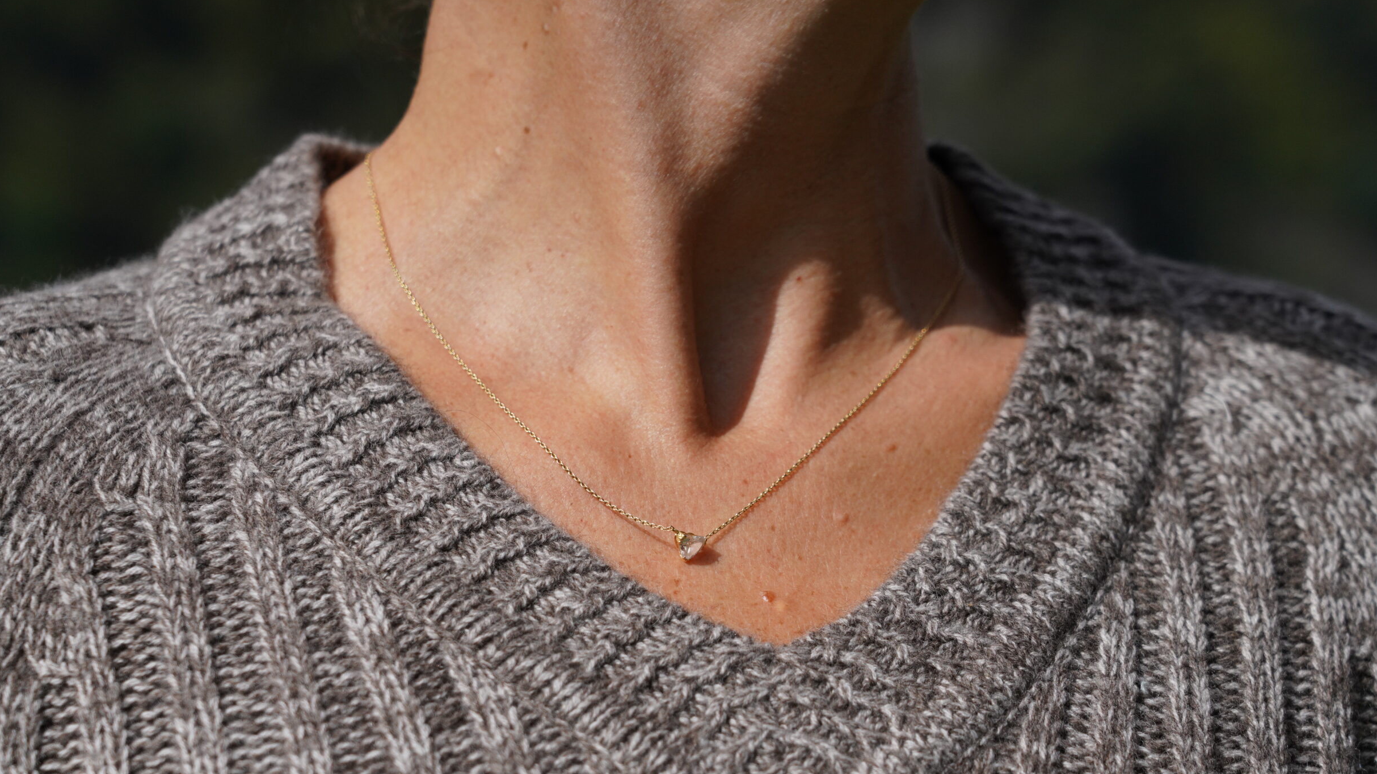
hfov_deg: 18.5
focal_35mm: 116
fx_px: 4235
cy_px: 475
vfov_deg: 10.4
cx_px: 669
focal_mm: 105
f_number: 6.3
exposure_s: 1/8000
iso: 800
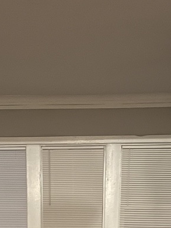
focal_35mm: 72
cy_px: 312
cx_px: 69
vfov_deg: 23.3
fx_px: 474
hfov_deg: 20.4
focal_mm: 5.7
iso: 500
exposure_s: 1/12
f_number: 1.5
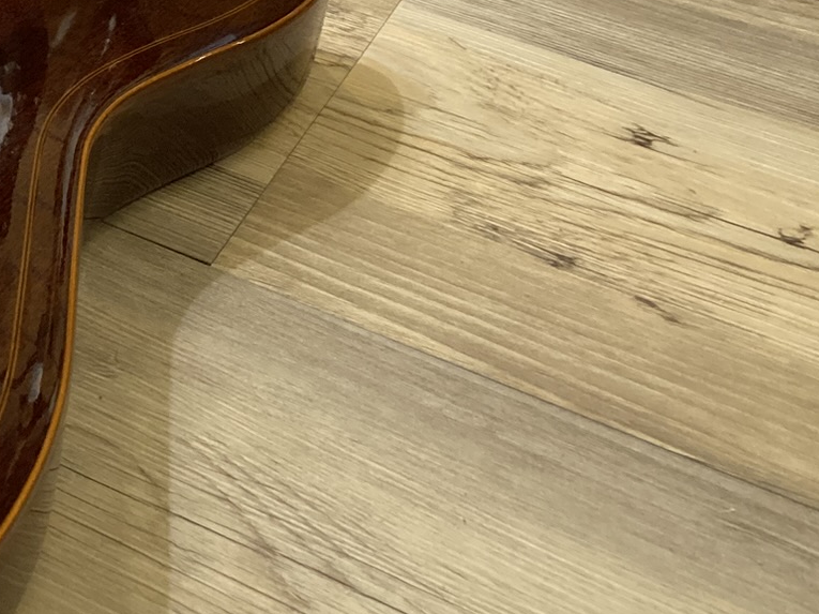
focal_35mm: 75
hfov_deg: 23.2
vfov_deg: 19.5
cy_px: 173
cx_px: -230
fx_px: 1774
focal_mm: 3.99
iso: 200
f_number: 1.8
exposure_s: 1/50
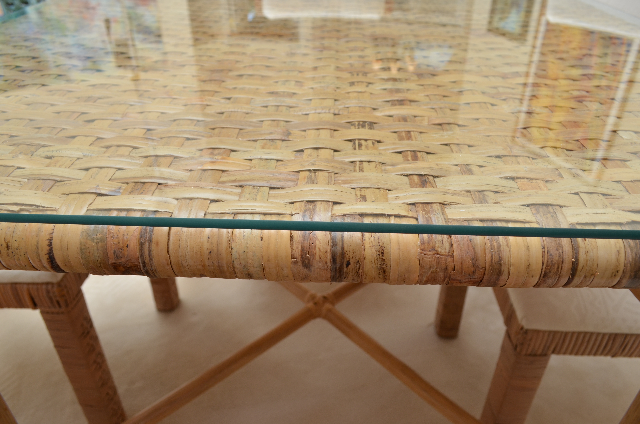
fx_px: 479
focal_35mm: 27
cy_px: 212
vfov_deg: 47.7
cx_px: 320
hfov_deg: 67.5
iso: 250
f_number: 6.7
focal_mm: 18
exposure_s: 1/125
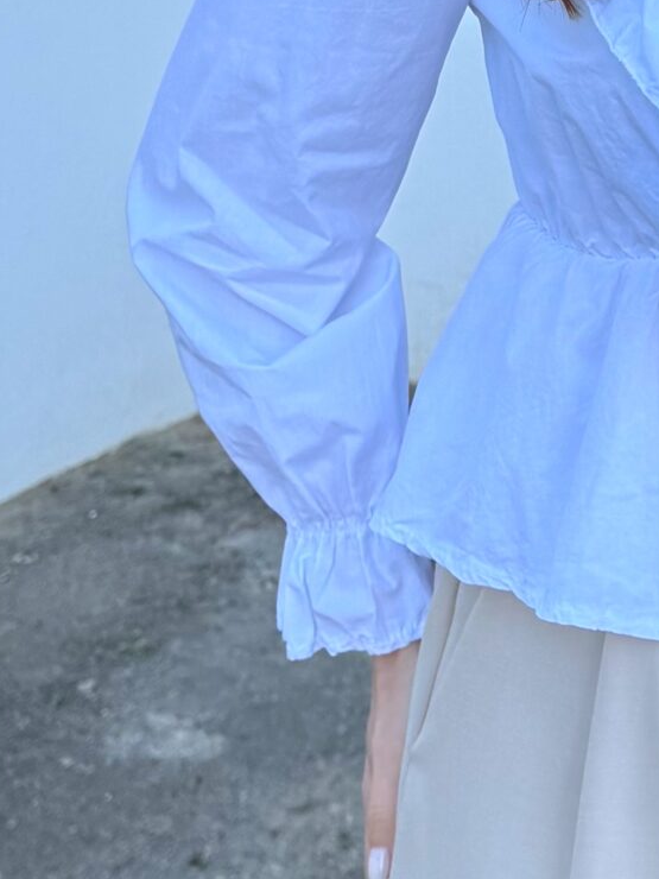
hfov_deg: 17.0
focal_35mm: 83
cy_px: 158
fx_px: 2107
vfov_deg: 23.2
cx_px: 788
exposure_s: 1/831
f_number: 1.78
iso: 100
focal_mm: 6.76
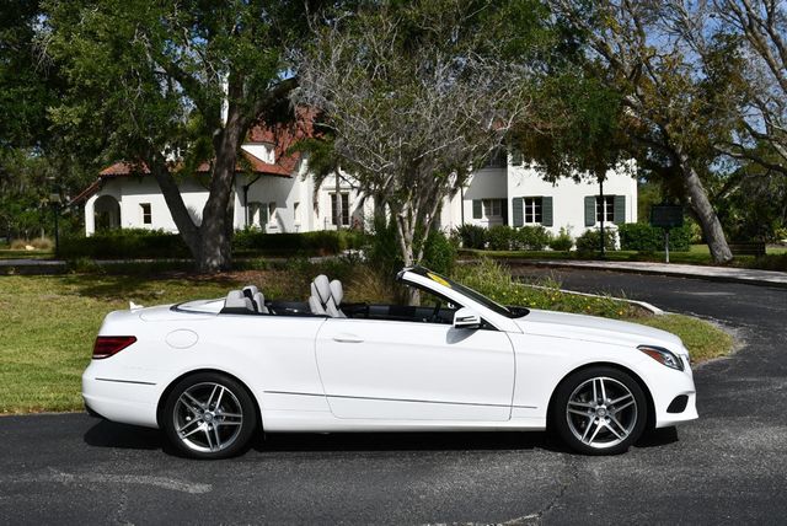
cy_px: 263
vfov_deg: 30.6
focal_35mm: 44
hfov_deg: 44.5
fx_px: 963
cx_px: 394
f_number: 10
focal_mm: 22
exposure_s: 1/400
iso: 100
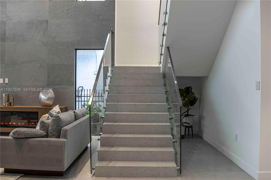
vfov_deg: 37.8
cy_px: 90
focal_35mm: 35
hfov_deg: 54.5
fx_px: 263
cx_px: 136
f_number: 5.6
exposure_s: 1/8
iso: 100
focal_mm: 35
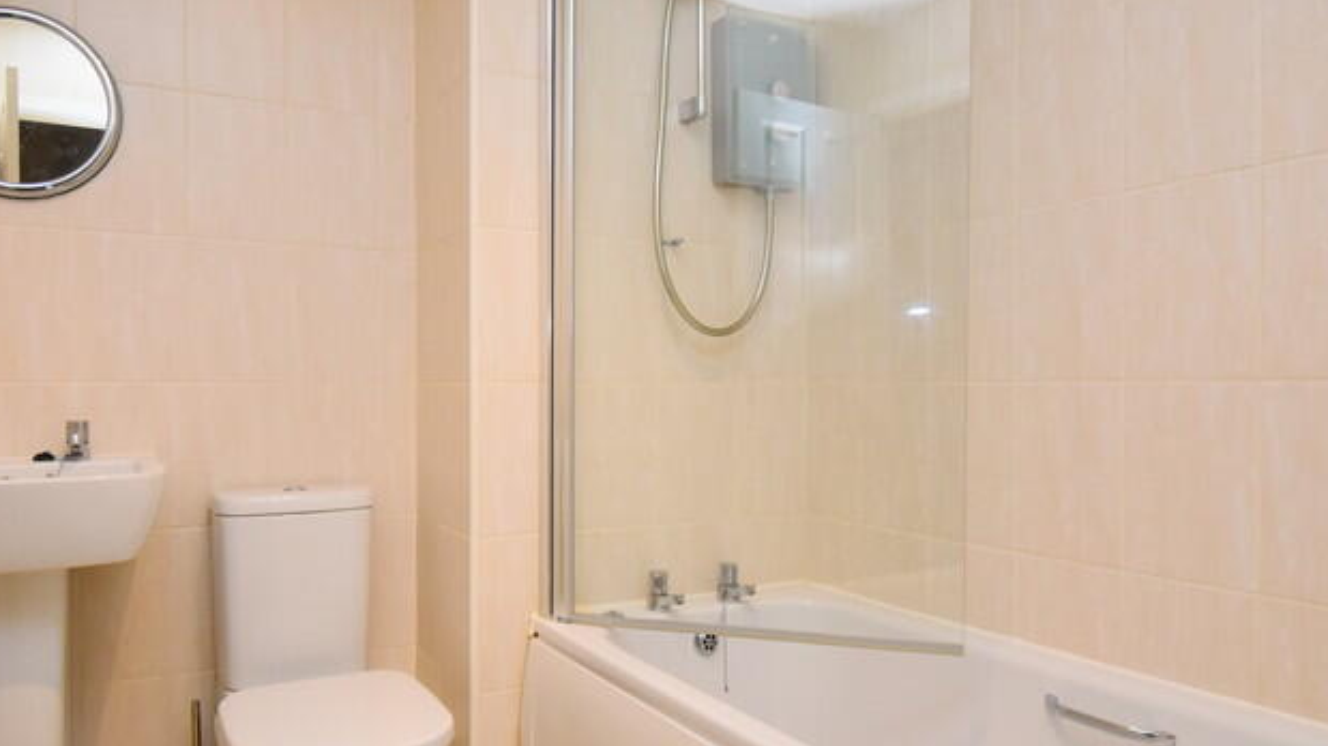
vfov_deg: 44.3
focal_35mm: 26
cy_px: 400
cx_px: 592
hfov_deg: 71.7
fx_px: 915
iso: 900
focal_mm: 10
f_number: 4.5
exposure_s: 1/125
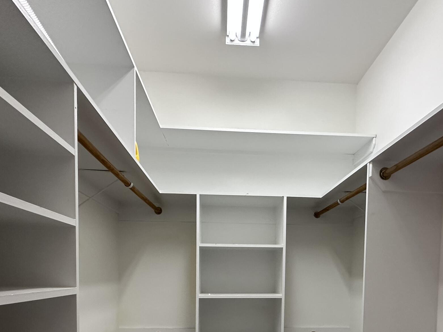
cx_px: 253
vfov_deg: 46.8
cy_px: 292
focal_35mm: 27
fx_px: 346
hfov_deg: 65.0
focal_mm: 2.22
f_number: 2.2
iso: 250
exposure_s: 1/120
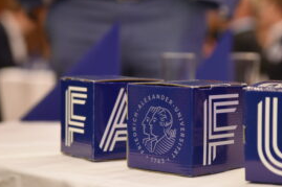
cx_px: 172
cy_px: 88
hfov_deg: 16.4
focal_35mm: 125
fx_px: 979
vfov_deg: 11.0
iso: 800
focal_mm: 70
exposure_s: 1/60
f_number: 2.8
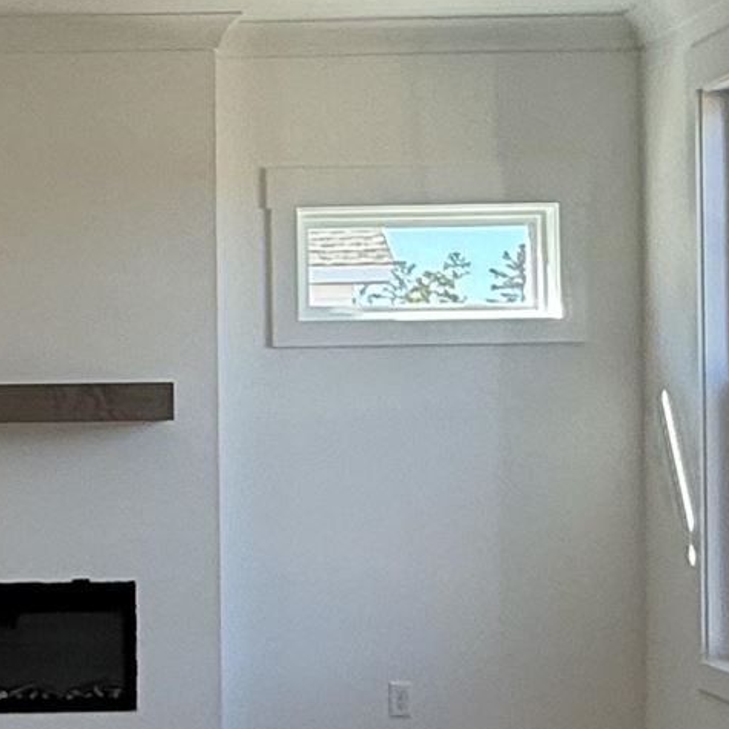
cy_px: 433
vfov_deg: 21.6
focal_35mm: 80
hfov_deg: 21.0
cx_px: 8
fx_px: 1906
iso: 64
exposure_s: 1/133
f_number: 2.2
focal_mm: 2.22
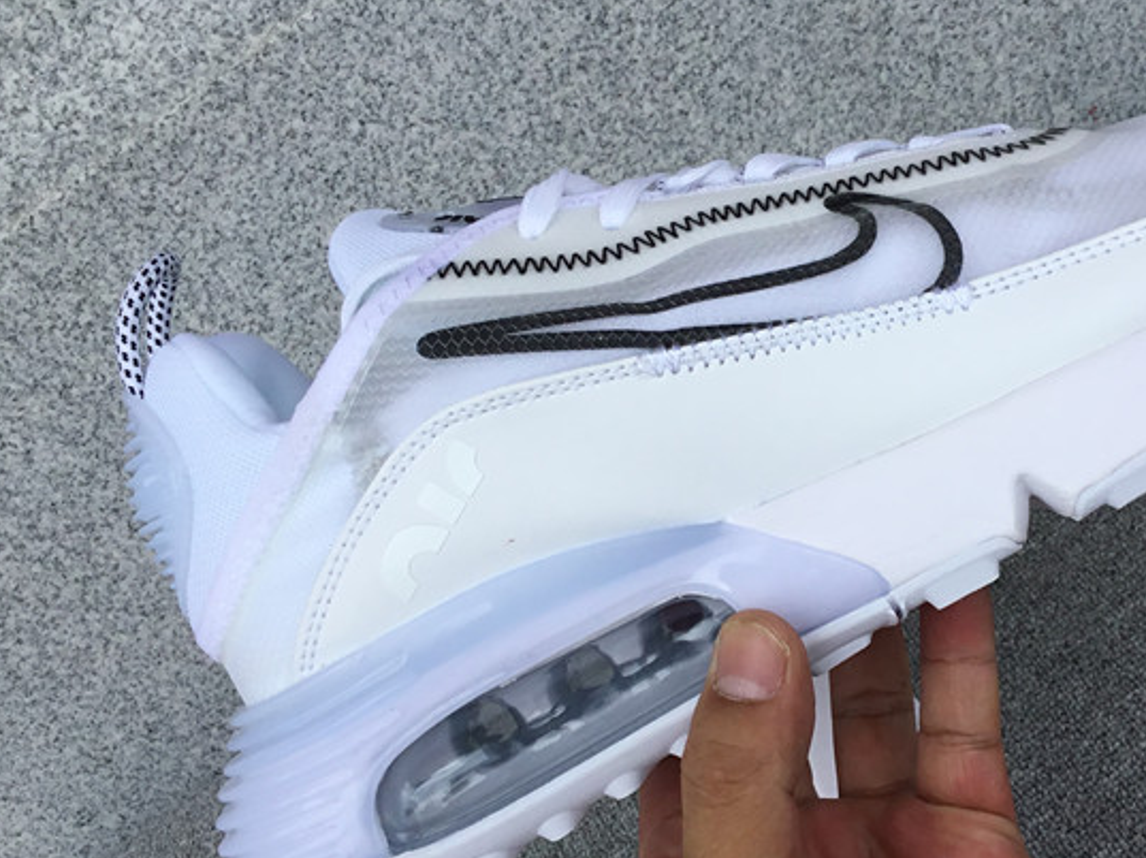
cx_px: 811
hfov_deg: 36.3
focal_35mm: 52
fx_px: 1720
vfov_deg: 28.0
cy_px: 473
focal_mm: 3.3
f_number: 2.4
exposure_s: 1/599
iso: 25
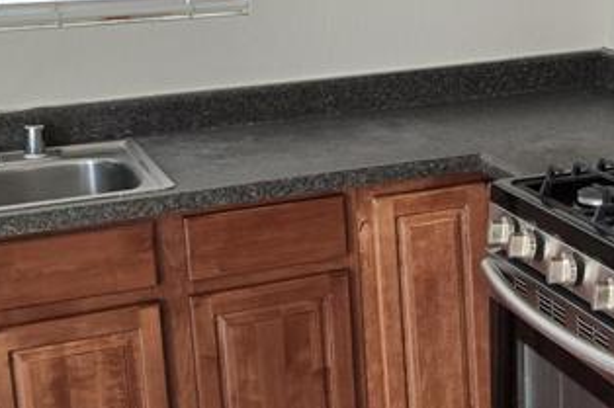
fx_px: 1330
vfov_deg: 17.4
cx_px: 571
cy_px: 141
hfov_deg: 25.1
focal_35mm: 78
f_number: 1.8
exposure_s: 1/180
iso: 125
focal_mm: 5.4
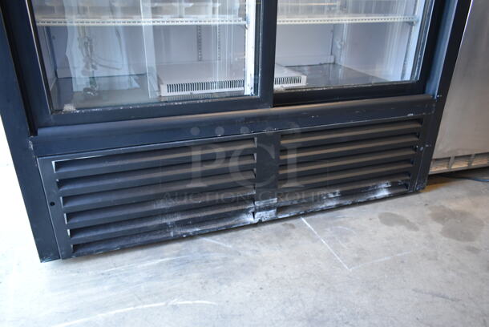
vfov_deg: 48.0
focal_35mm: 27
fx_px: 367
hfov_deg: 67.3
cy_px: 164
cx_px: 244
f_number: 3.5
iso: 900
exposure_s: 1/30
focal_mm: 18
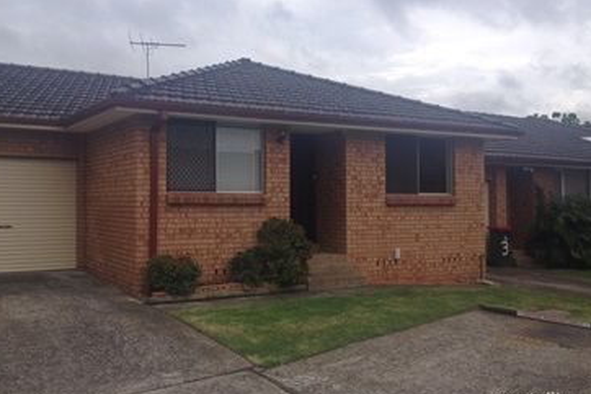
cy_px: 181
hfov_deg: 47.3
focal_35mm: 41
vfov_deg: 32.6
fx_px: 673
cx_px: 263
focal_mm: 4.28
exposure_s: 1/1255
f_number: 2.4
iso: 50
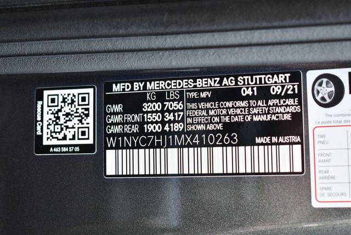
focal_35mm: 72
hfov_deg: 28.0
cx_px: 176
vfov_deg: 19.0
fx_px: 703
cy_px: 118
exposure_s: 1/125
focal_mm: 36
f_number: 4.8
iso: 800
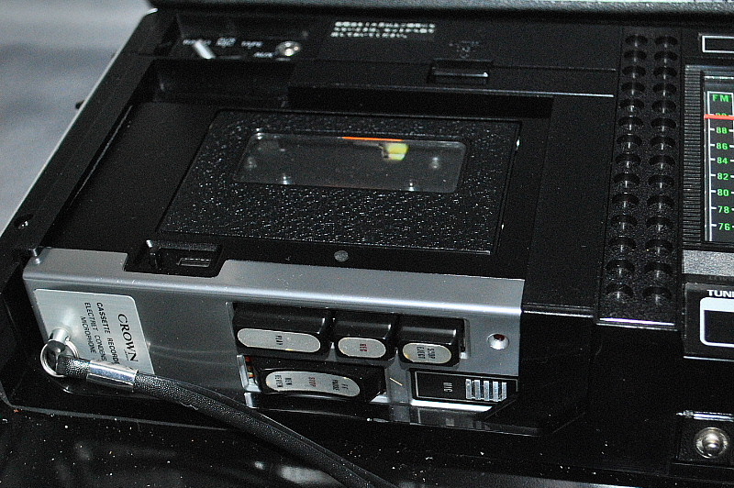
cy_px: 244
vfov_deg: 29.8
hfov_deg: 43.6
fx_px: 917
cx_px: 367
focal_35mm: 45
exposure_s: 1/60
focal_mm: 30
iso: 800
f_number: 4.8
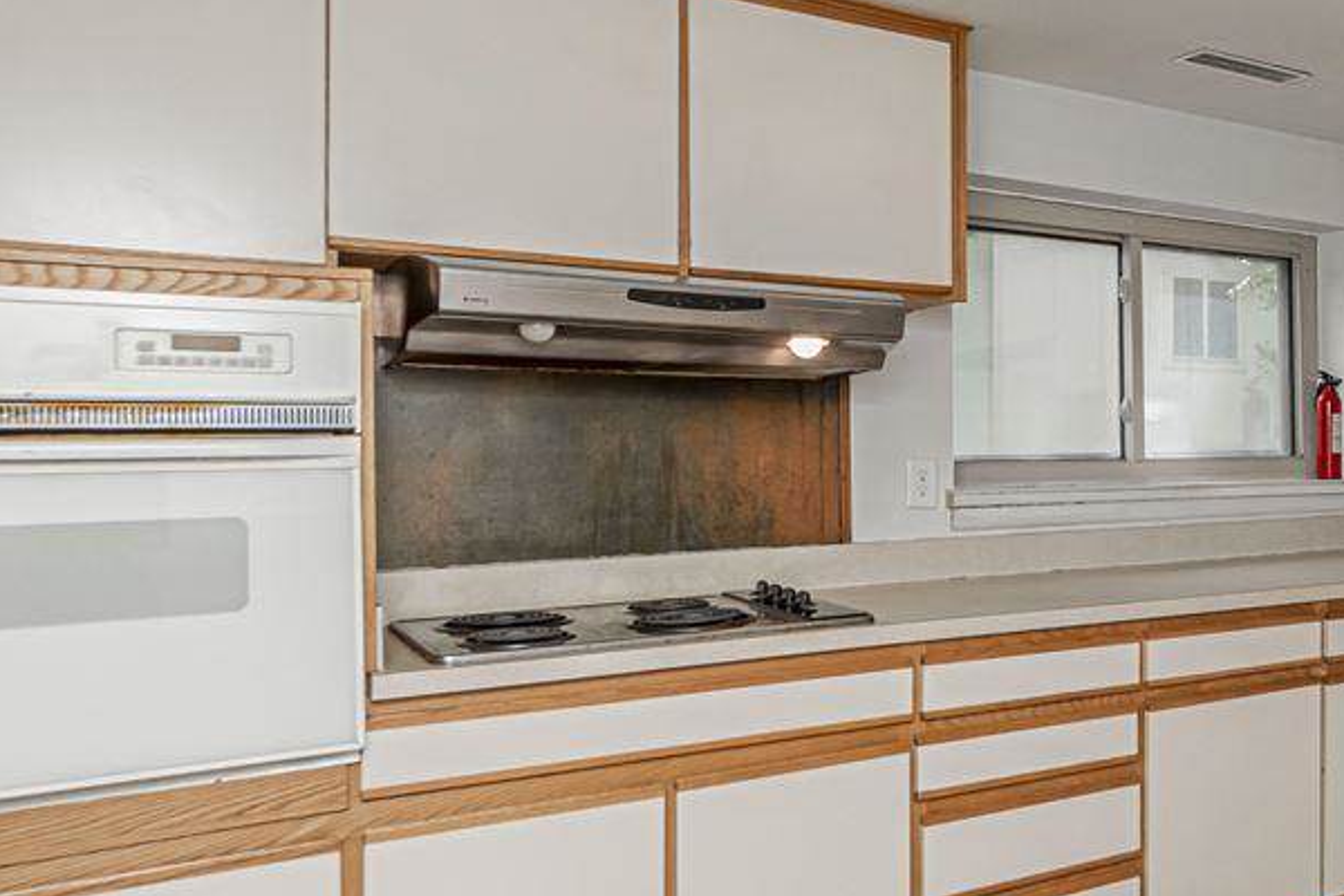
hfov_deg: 52.5
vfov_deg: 41.1
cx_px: 1178
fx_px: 1195
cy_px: 436
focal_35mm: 32
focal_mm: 10
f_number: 13
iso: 1250
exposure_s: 1/60
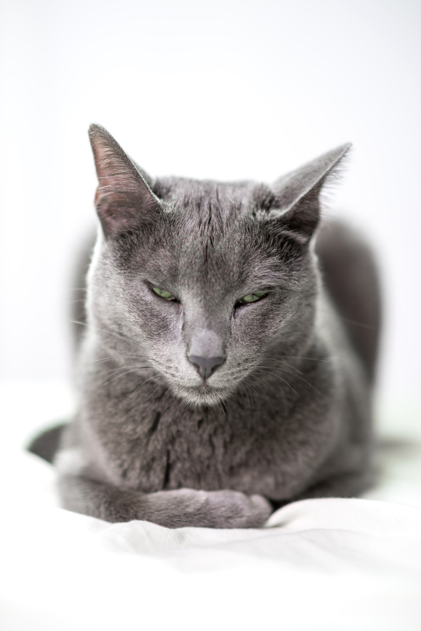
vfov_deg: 23.9
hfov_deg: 16.1
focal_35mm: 85
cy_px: 316
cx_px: 210
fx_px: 1489
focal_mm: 85
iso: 80
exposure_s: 1/80
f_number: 1.8
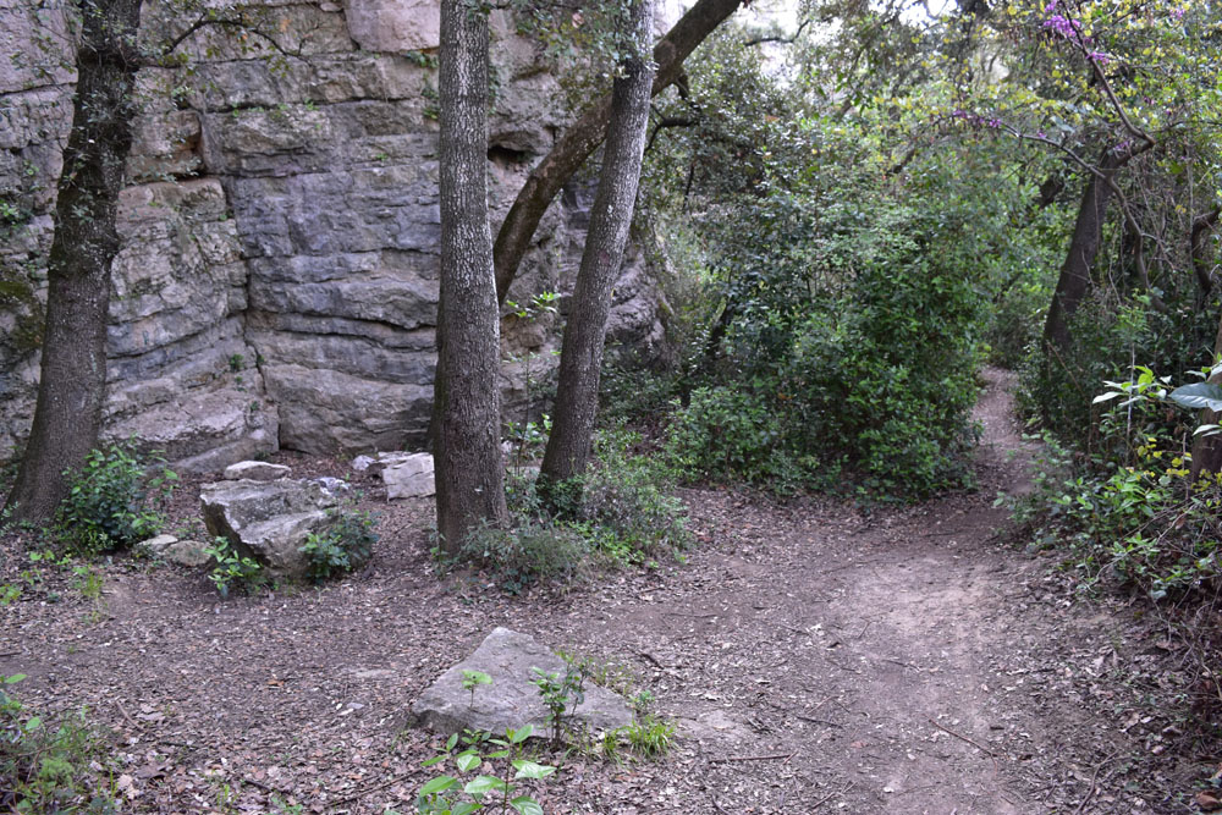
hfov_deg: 67.4
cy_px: 408
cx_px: 611
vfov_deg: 47.9
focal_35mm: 27
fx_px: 917
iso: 400
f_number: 5
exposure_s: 1/30
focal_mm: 18
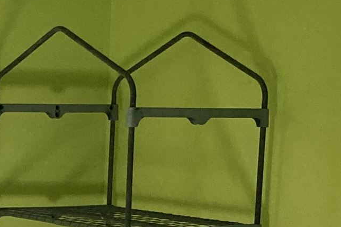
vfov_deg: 9.7
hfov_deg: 14.0
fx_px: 1316
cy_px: 289
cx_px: -130
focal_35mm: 139
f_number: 1.8
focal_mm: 3.99
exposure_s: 1/60
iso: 160
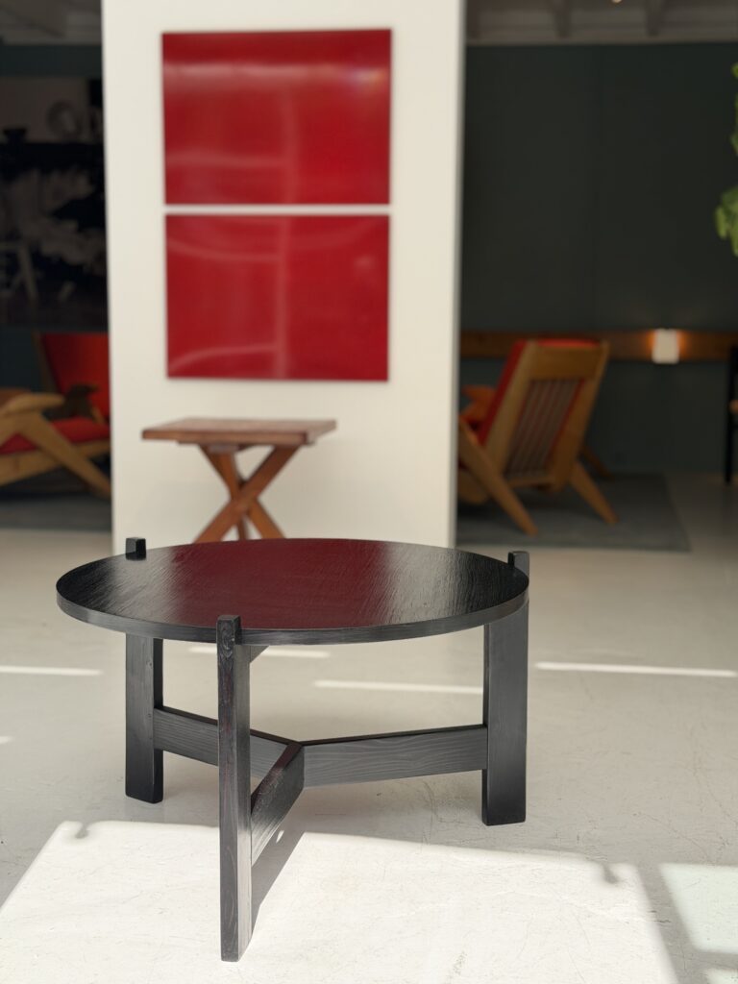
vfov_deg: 39.7
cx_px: 369
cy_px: 492
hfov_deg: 30.3
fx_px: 1364
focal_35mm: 48
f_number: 1.78
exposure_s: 1/2208
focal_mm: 6.76
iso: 100
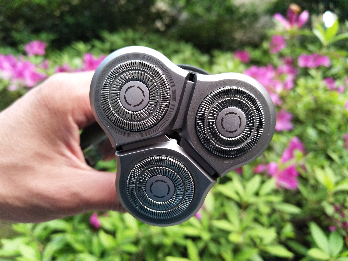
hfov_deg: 67.3
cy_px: 130
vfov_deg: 53.1
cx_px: 174
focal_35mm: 26
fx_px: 261
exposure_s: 1/33.3
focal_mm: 3.88
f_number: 2
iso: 200
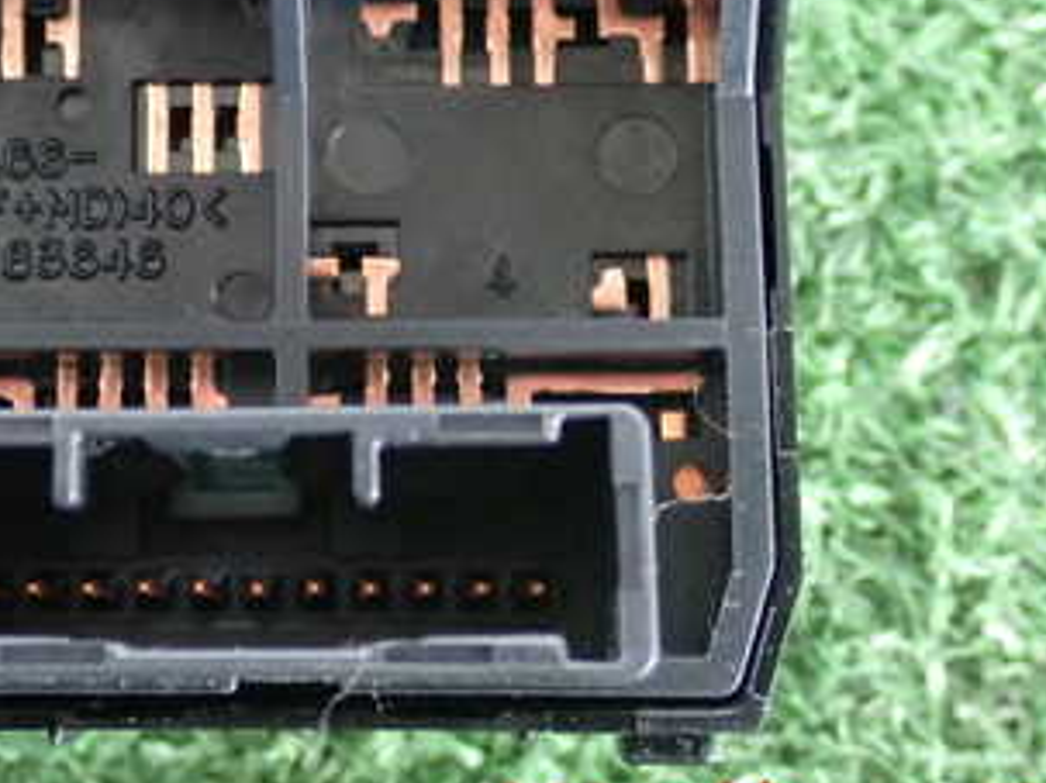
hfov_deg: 20.9
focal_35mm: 93
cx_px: 249
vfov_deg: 15.7
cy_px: 86
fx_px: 2809
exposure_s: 1/15
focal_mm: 8.4
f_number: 3.1
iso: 800
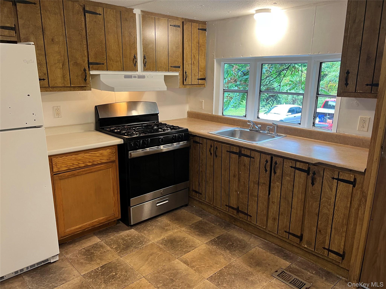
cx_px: 193
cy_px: 144
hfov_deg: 67.3
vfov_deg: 53.1
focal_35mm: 26
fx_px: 290
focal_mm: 5.7
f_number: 1.5
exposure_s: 1/60
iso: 125
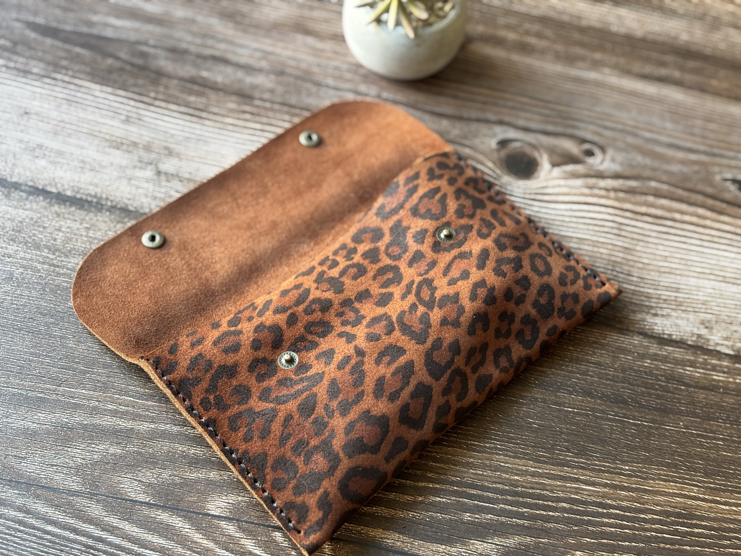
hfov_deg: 36.8
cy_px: 278
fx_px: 1113
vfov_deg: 28.0
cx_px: 370
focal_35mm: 52
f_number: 1.6
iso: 125
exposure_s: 1/60
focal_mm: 5.96
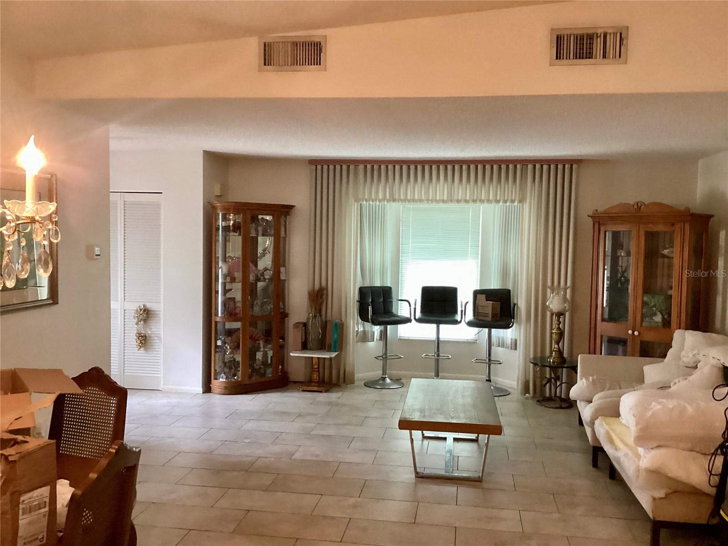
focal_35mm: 31
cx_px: 364
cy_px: 273
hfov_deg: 58.4
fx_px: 652
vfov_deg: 45.4
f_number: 2.4
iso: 400
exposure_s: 1/50
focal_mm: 3.3
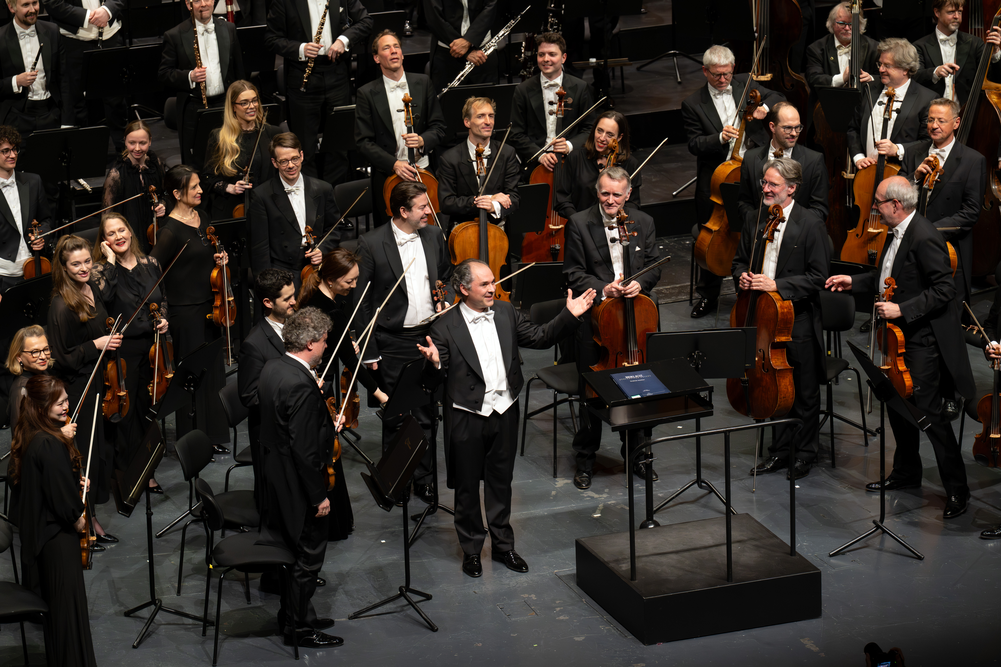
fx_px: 4727
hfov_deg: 12.1
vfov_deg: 8.1
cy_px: 334
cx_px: 500
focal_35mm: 170
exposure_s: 1/200
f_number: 6.3
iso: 5000
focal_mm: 170
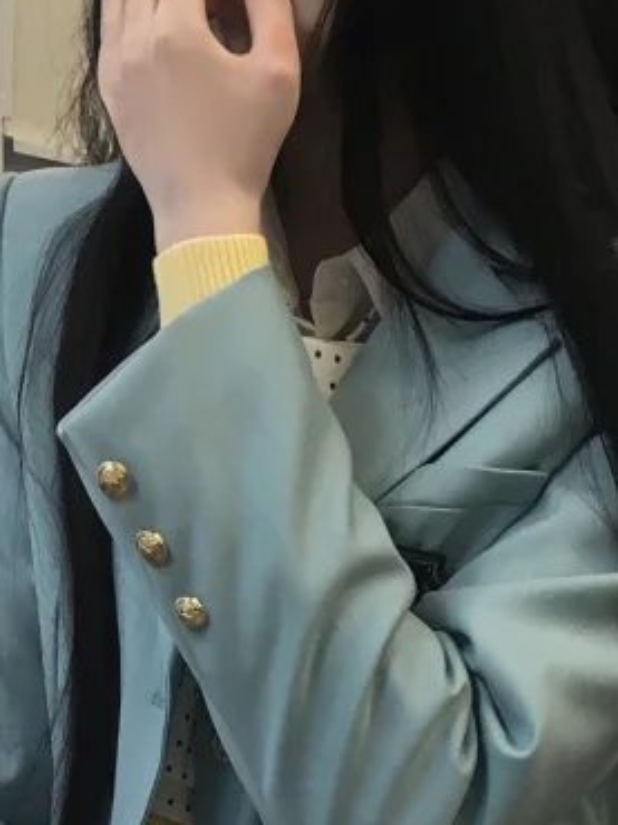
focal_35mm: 113
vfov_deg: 17.4
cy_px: 473
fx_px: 2693
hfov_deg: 12.7
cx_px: -170
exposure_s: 1/33
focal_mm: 4.15
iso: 64
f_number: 2.2
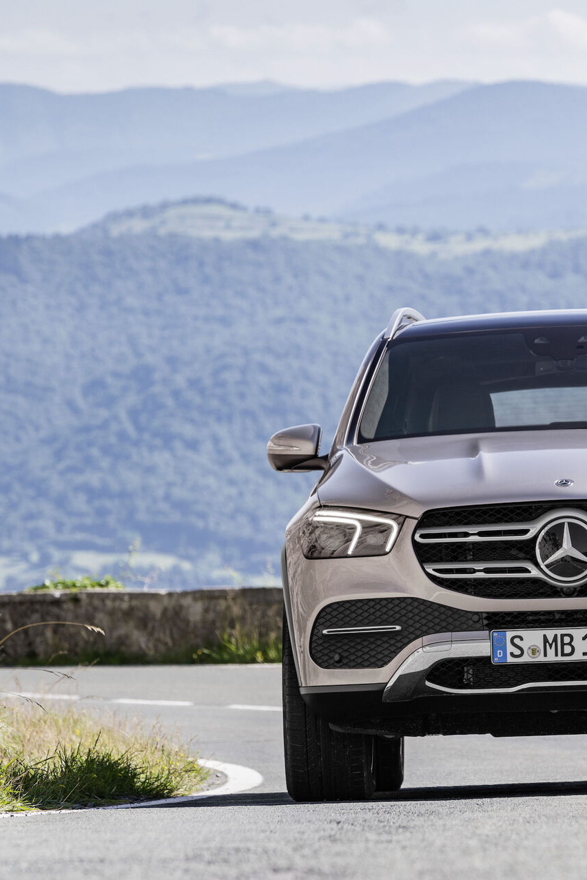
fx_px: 6799
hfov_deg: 4.9
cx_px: 444
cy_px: 440
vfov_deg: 7.4
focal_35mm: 278
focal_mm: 185
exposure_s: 1/250
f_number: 8
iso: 100
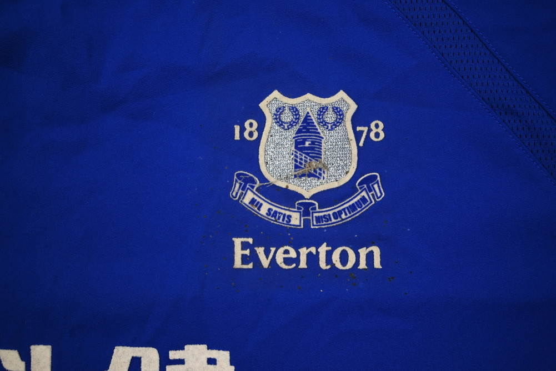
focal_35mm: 39
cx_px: 278
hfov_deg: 49.5
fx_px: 602
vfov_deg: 34.2
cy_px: 186
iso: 200
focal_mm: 39
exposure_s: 1/90
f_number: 5.3
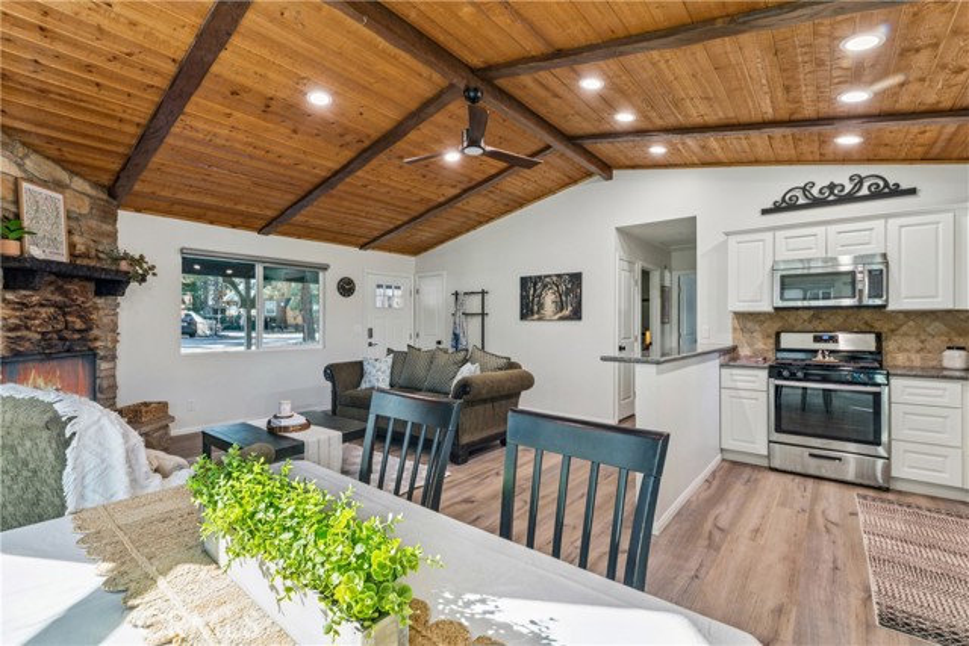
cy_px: 323
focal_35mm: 16
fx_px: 433
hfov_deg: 96.4
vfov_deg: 73.4
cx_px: 484
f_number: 13
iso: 100
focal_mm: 16.1
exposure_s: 1/2.5
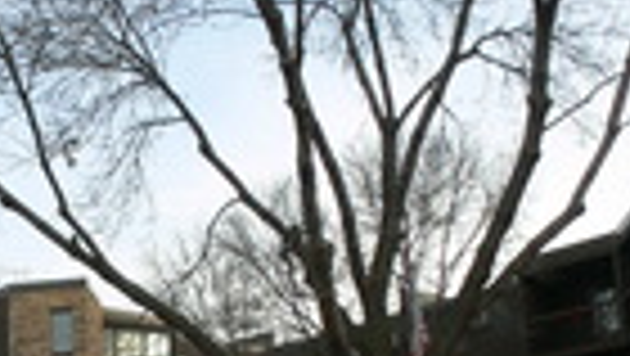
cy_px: 397
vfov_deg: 12.3
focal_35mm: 97
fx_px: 1622
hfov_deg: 21.3
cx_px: 18
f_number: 5
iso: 80
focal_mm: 7.6
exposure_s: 1/100
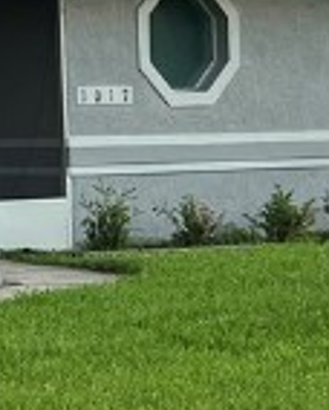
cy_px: 81
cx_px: -794
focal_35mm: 183
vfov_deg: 10.5
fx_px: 2223
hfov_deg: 7.1
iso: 50
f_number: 1.5
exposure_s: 1/1488
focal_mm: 5.7
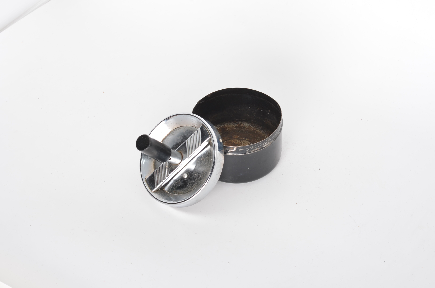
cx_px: 218
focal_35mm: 75
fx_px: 904
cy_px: 144
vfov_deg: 18.1
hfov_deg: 27.0
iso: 100
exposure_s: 1/125
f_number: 11
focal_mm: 50
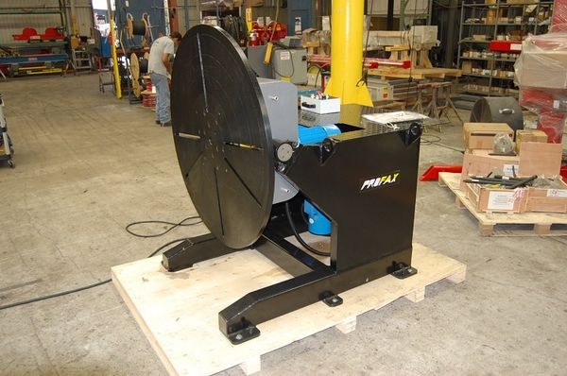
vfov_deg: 43.5
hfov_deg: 62.0
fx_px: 472
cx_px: 284
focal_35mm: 30
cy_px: 188
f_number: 3.8
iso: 400
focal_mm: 20
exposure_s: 1/60
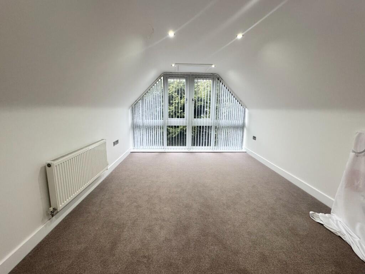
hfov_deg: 102.1
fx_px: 148
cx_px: 182
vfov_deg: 85.7
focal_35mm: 14
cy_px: 137
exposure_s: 1/100
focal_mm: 2.22
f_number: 2.2
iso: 320
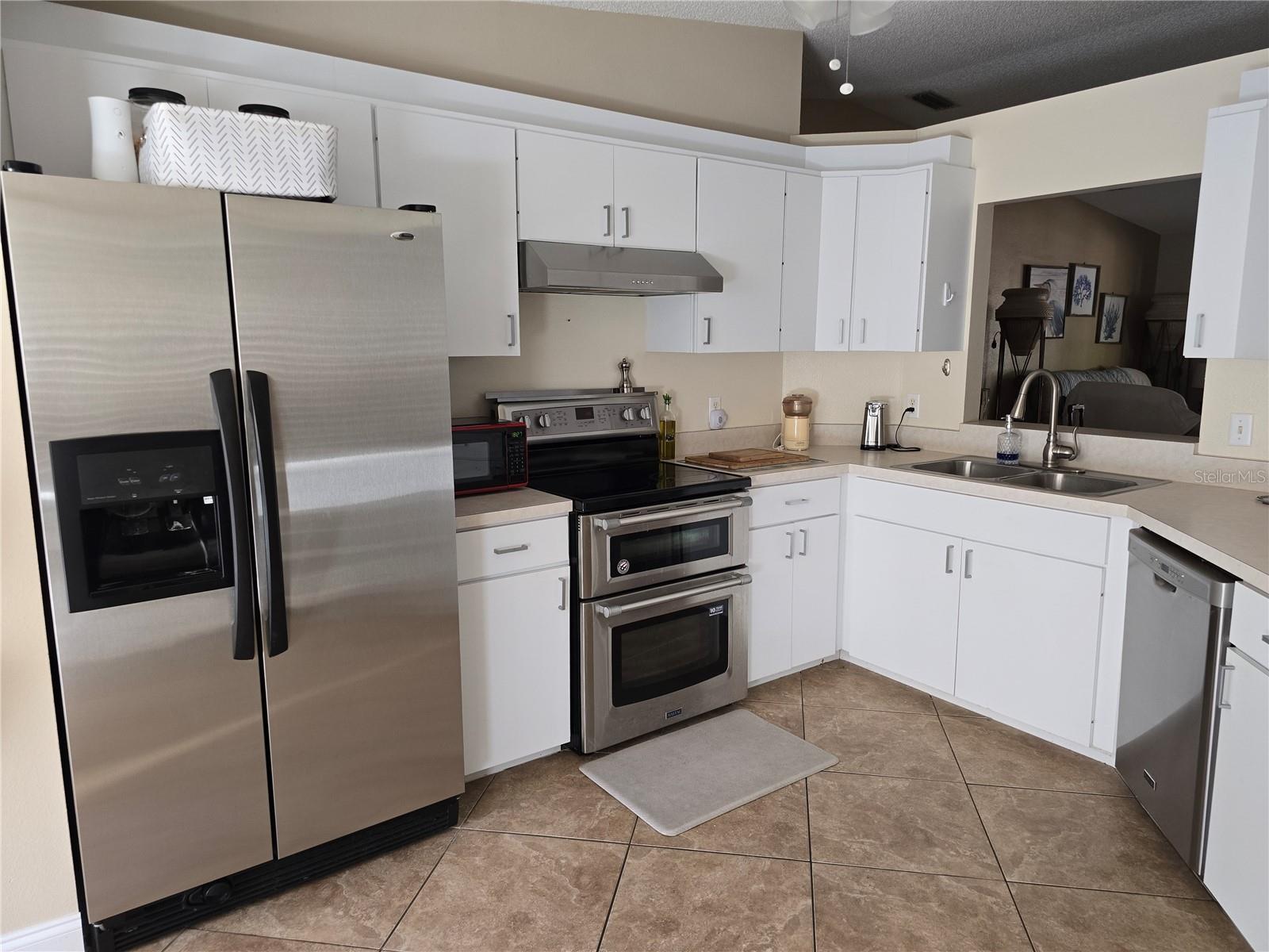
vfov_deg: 58.9
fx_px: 843
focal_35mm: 23
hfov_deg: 73.9
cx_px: 634
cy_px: 476
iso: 160
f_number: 1.7
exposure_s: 1/60
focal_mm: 6.3
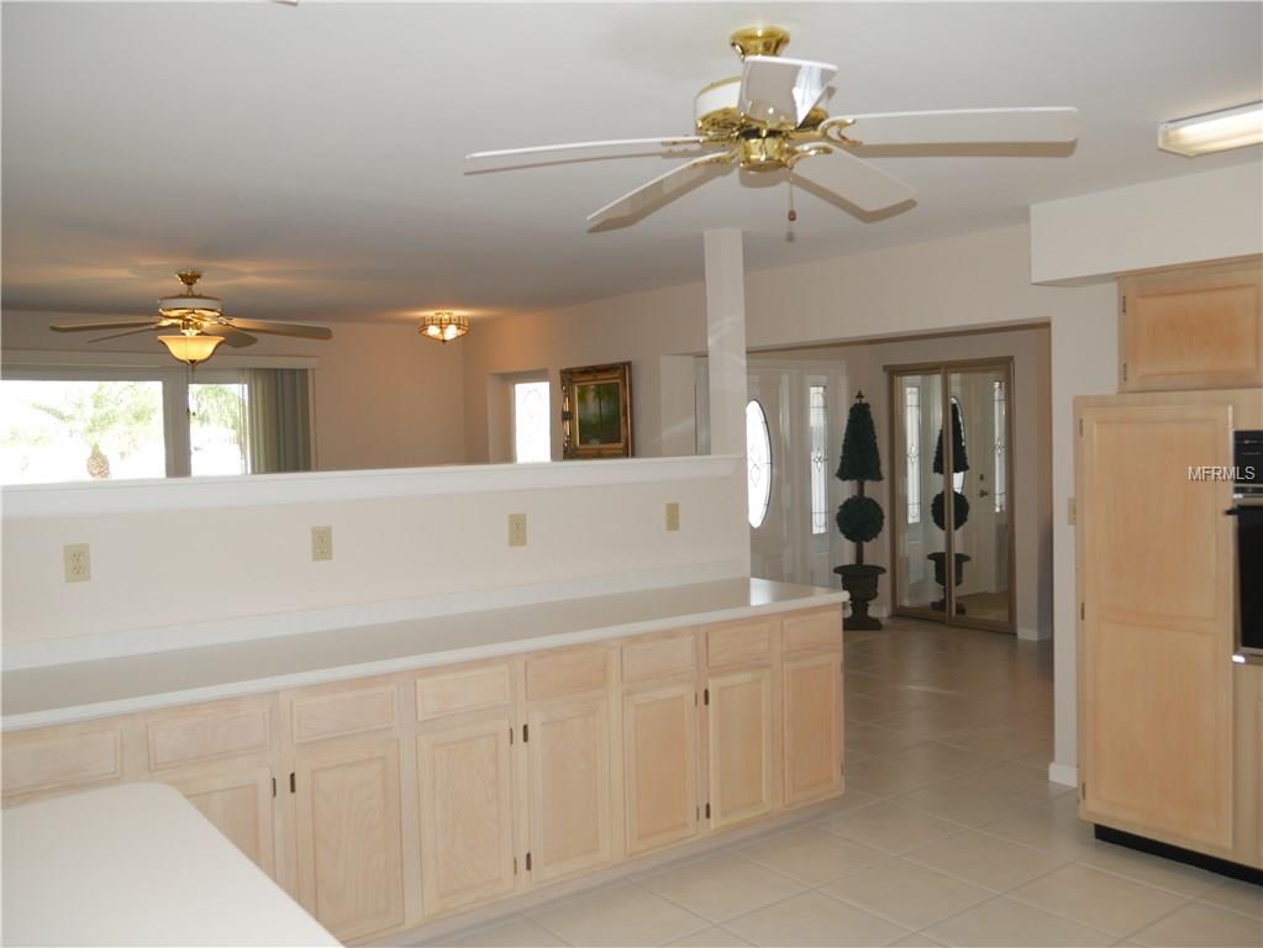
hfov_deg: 56.8
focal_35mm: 32
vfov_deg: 44.2
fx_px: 1168
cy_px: 474
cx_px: 632
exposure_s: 1/125
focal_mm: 16
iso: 400
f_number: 4.5
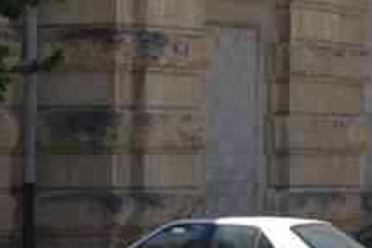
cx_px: 705
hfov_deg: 7.1
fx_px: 2922
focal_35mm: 283
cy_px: -104
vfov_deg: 4.8
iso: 100
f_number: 8
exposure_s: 1/125
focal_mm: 40
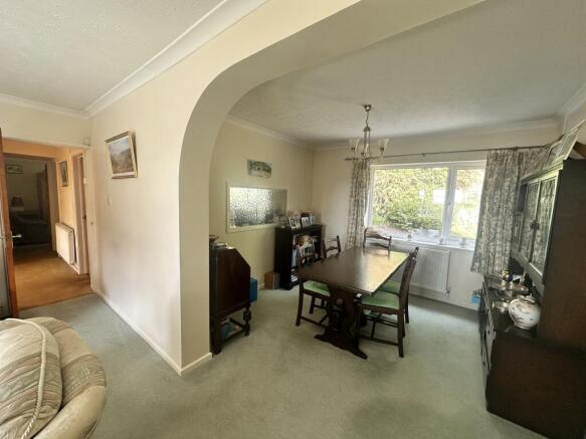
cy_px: 220
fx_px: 237
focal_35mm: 14
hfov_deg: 102.1
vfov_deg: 85.7
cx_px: 293
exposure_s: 1/99
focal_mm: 2.22
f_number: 2.2
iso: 125
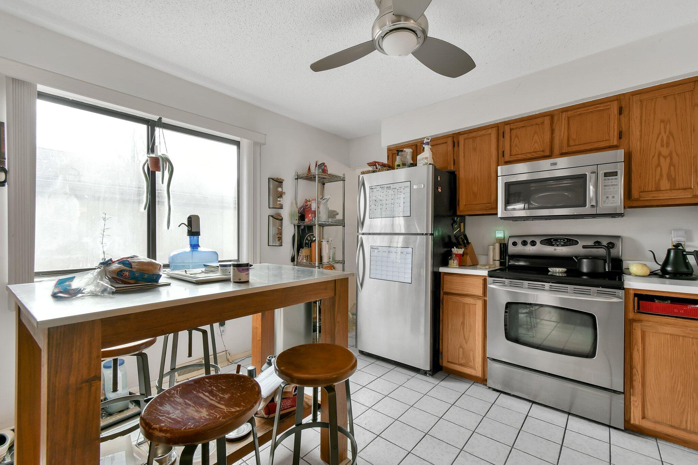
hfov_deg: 100.4
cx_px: 349
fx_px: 291
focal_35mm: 15
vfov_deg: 77.3
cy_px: 232
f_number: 7.1
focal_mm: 10
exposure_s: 1/25
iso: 400
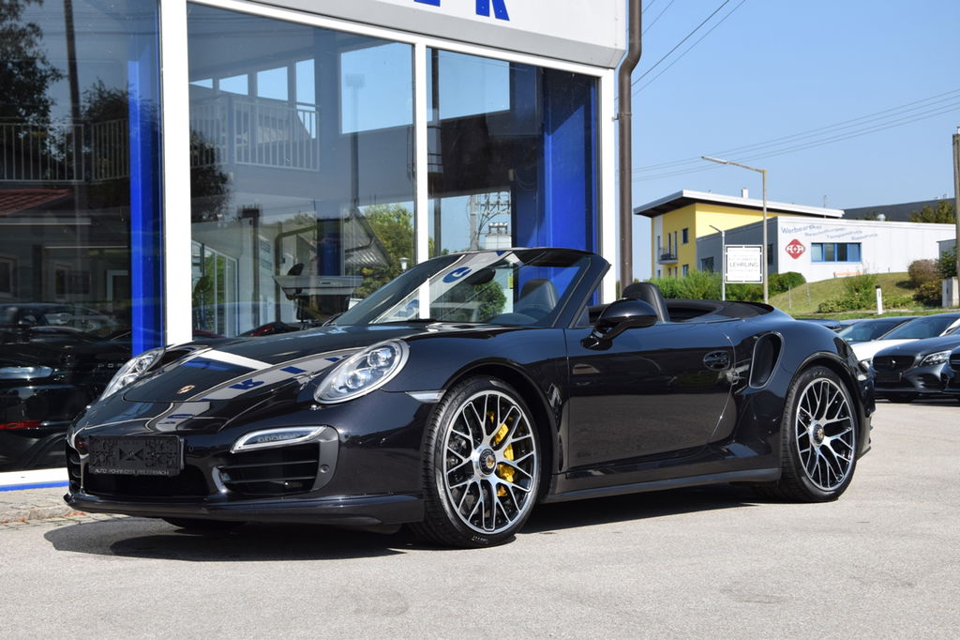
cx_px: 480
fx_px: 1679
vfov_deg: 21.6
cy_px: 320
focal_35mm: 63
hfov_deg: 31.9
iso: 200
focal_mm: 42
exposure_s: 1/400
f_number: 10
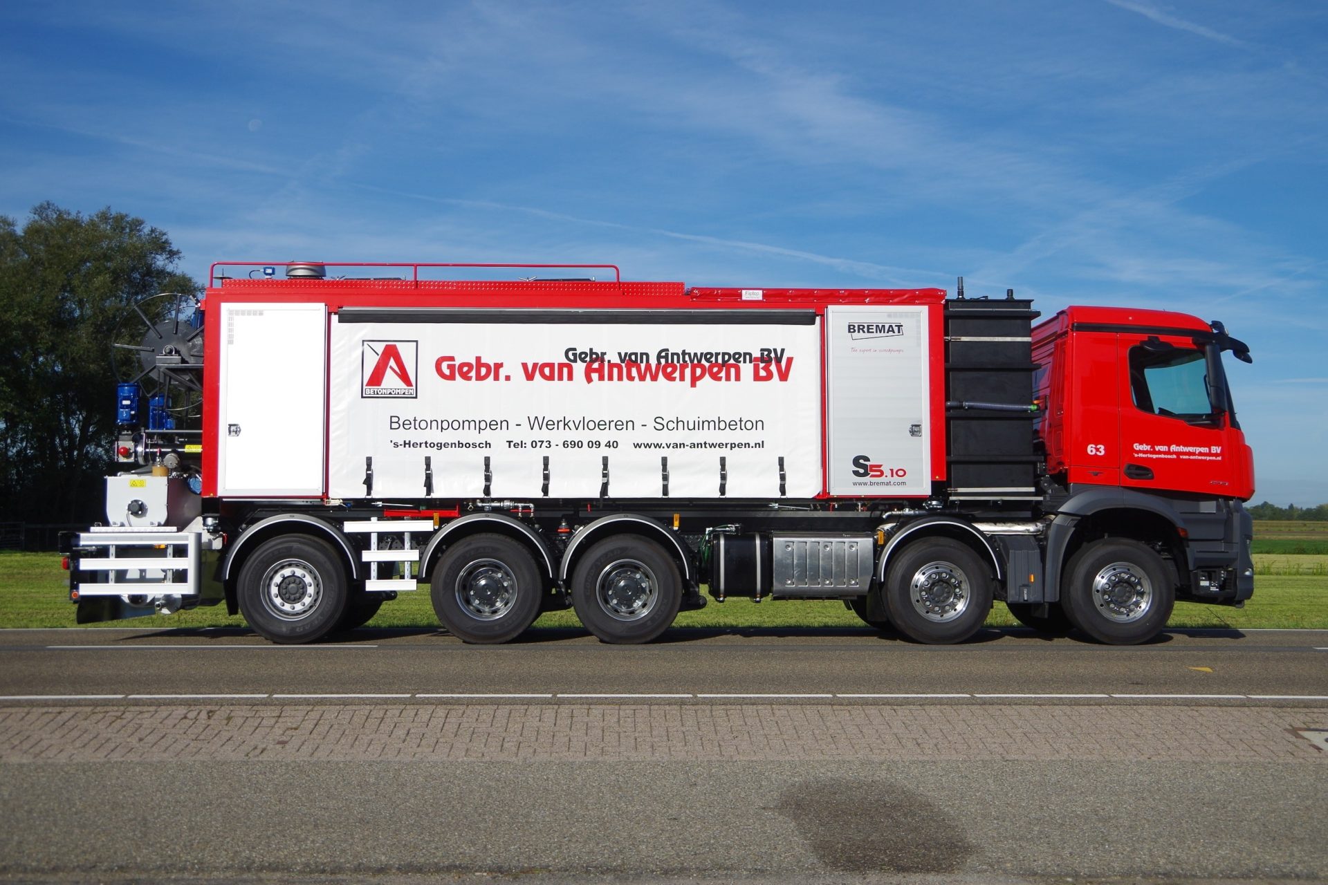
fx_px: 1328
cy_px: 442
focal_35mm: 36
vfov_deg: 36.9
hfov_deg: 53.1
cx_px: 664
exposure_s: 1/800
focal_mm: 24
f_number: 5
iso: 100
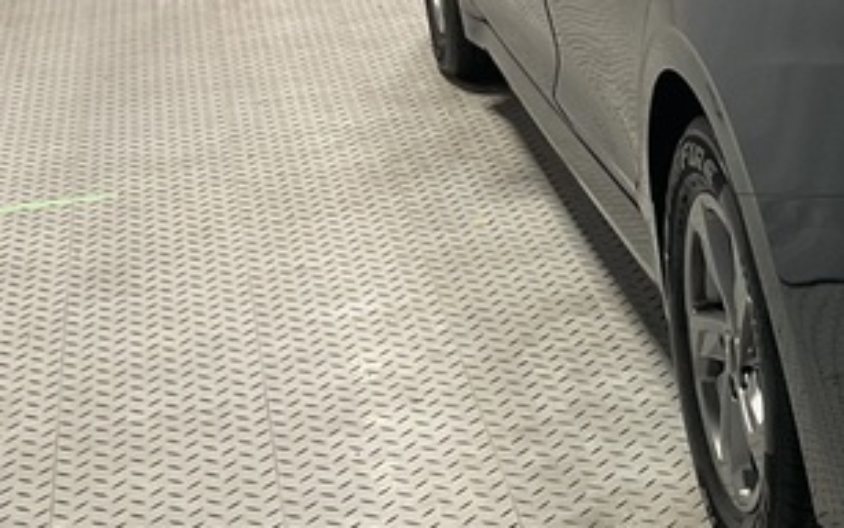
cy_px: 118
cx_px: 1287
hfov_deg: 18.9
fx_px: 2209
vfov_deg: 13.6
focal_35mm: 96
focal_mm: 3
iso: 50
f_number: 1.8
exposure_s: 1/60
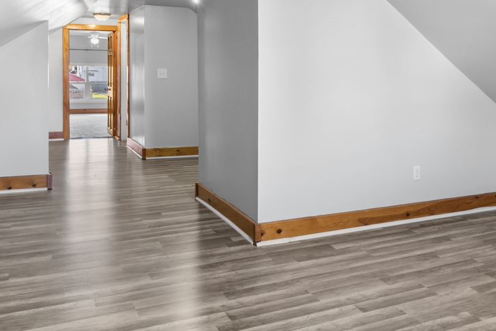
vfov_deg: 36.1
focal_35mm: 36
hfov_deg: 52.9
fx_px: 496
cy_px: 86
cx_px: 285
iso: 400
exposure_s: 1
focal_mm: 16
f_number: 9
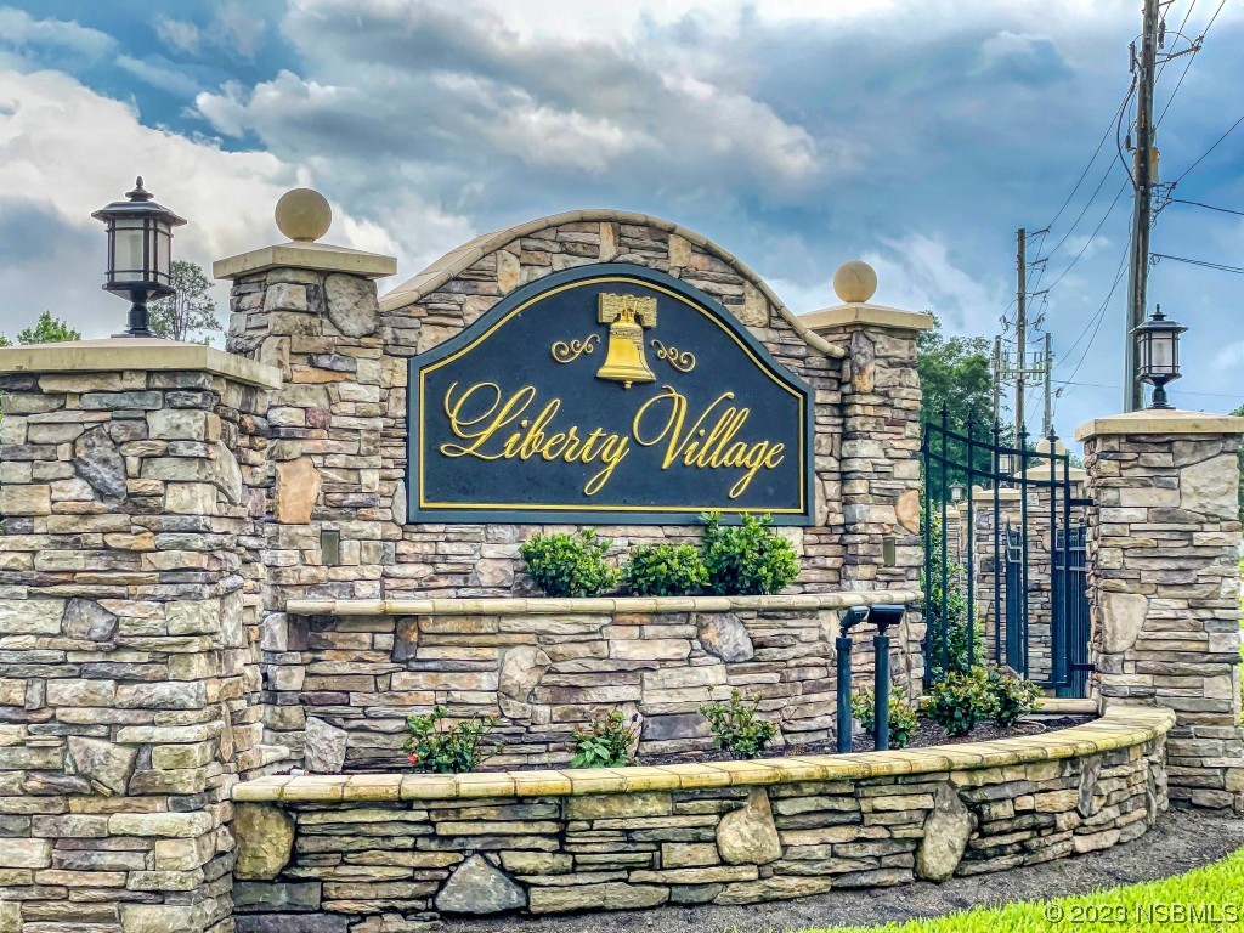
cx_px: 622
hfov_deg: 36.8
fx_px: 1869
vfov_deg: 28.0
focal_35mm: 52
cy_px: 466
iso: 32
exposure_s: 1/3984
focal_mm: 6
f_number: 2
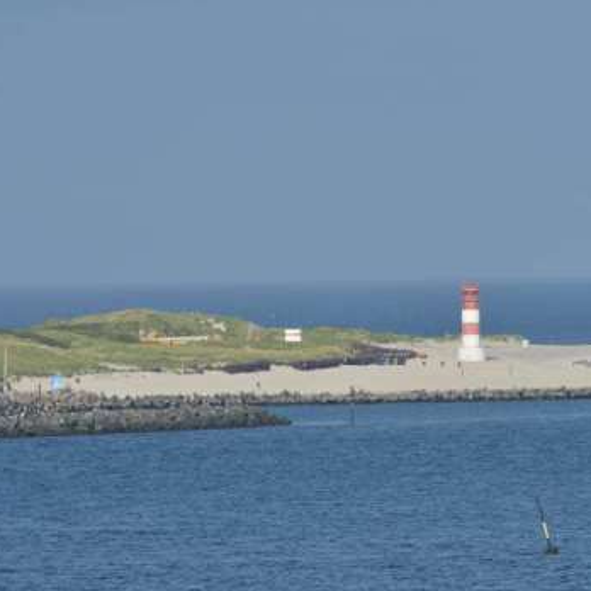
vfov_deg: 4.5
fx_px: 7553
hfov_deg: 4.5
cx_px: 452
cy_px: 394
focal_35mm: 391
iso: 140
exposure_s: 1/200
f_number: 13
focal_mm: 200
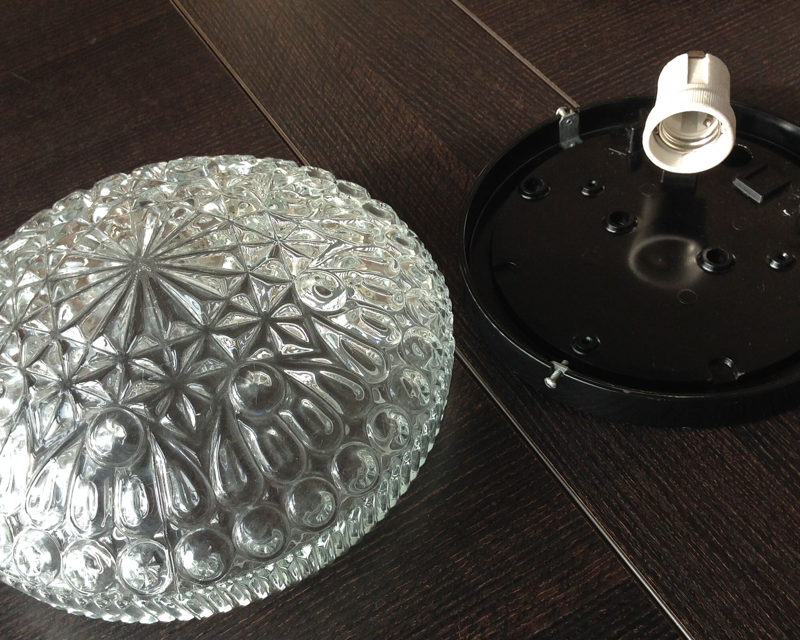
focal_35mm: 44
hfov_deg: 42.0
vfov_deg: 34.1
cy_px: 366
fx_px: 1042
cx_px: 396
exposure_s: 1/120
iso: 64
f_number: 2.4
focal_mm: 4.28
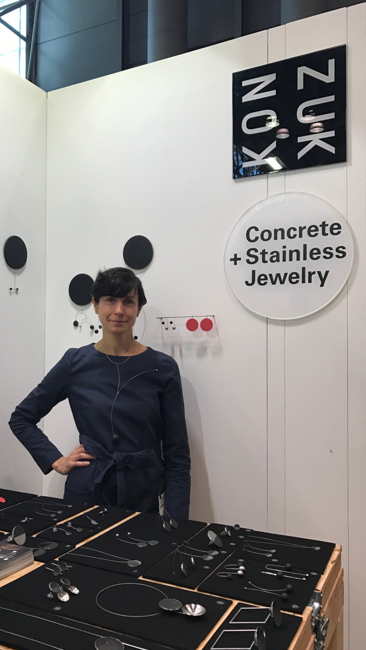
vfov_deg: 61.0
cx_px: 124
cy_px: 338
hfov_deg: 36.3
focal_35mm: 32
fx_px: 552
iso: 25
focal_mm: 3.99
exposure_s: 1/40
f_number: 1.8
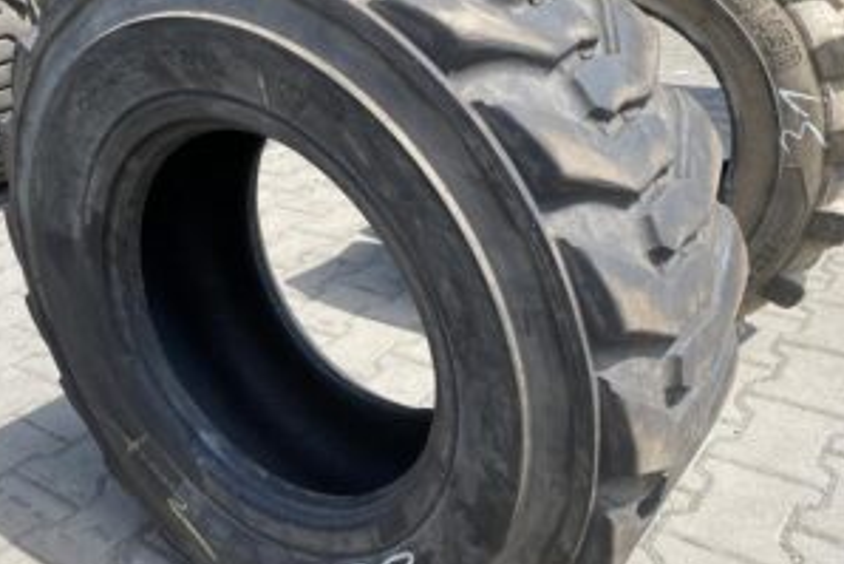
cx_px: 323
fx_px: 915
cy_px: 273
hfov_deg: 49.1
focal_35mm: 39
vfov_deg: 34.2
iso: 32
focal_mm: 4.25
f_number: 1.8
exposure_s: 1/1182
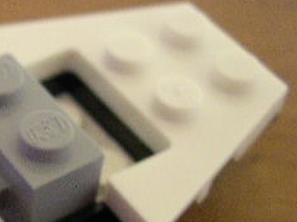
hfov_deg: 17.9
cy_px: 177
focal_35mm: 105
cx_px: -52
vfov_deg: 14.0
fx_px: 901
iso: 400
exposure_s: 1/4.4
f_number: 2.8
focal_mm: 8
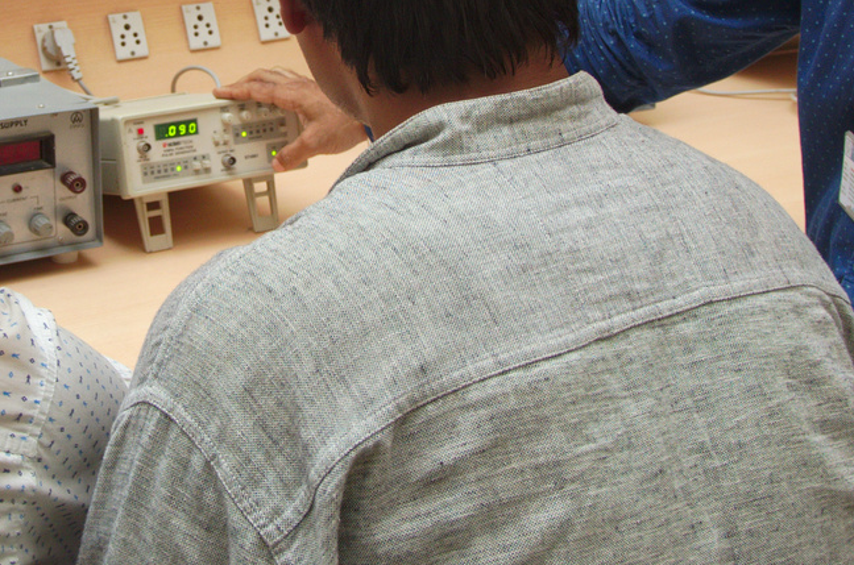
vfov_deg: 18.3
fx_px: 1728
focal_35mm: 73
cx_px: 266
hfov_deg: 27.5
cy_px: 47
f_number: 4.5
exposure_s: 1/40
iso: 400
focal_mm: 16
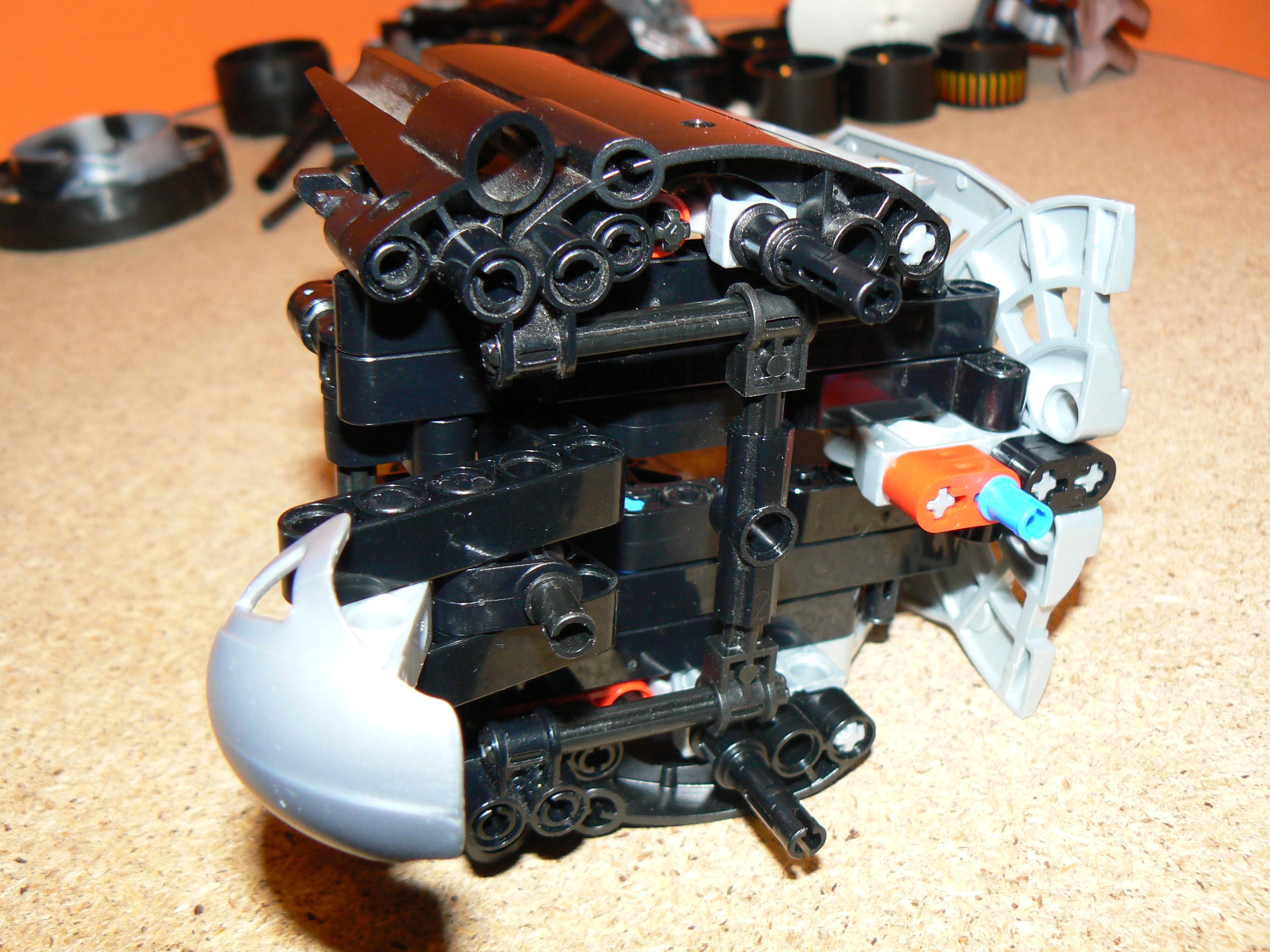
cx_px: 625
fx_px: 1357
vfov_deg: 38.7
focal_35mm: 37
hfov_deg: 50.1
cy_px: 485
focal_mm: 6
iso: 100
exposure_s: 1/30
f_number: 2.8
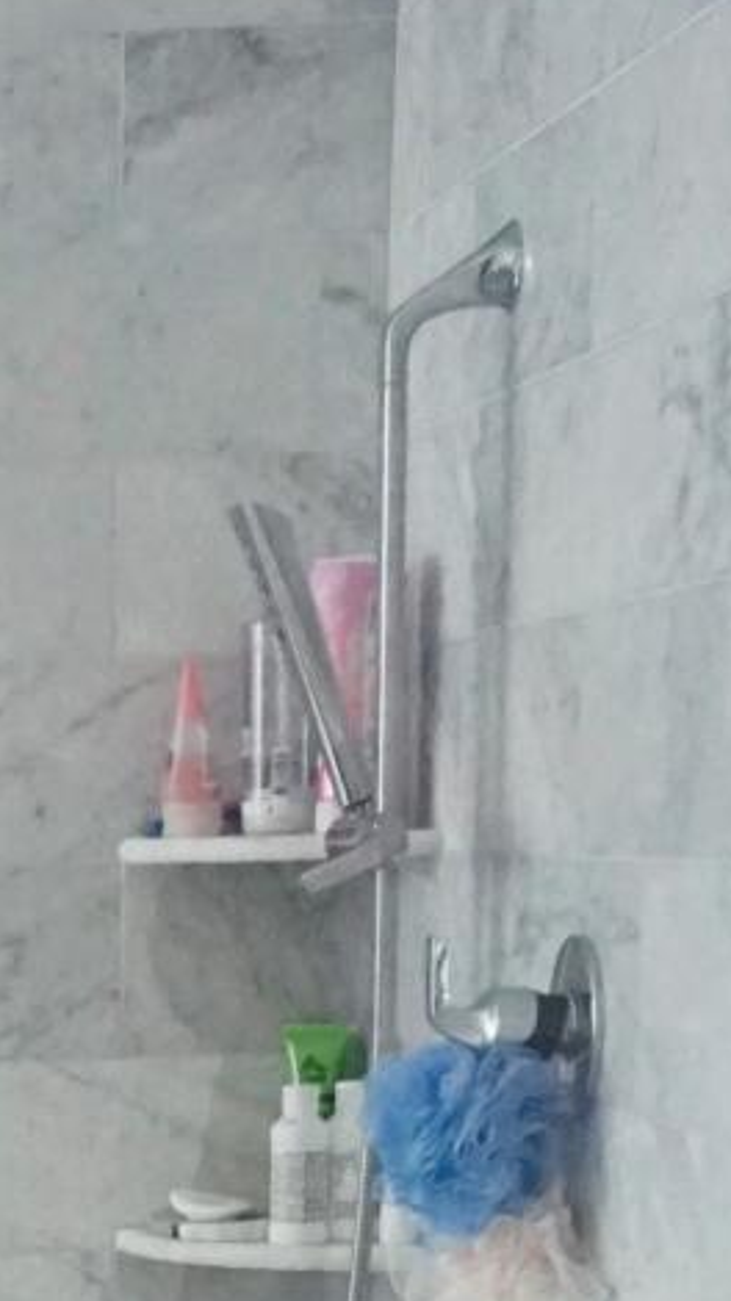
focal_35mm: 107
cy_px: 1802
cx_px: -644
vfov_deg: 18.3
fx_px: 3691
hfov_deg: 10.5
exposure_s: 1/160
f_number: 3.5
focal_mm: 16
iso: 2500
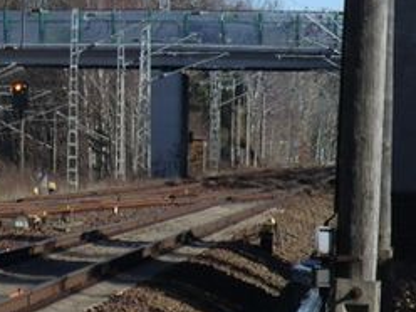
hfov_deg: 3.3
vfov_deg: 2.5
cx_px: -40
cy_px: 128
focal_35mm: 600
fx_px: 7211
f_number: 5.7
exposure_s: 1/320
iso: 64
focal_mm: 43
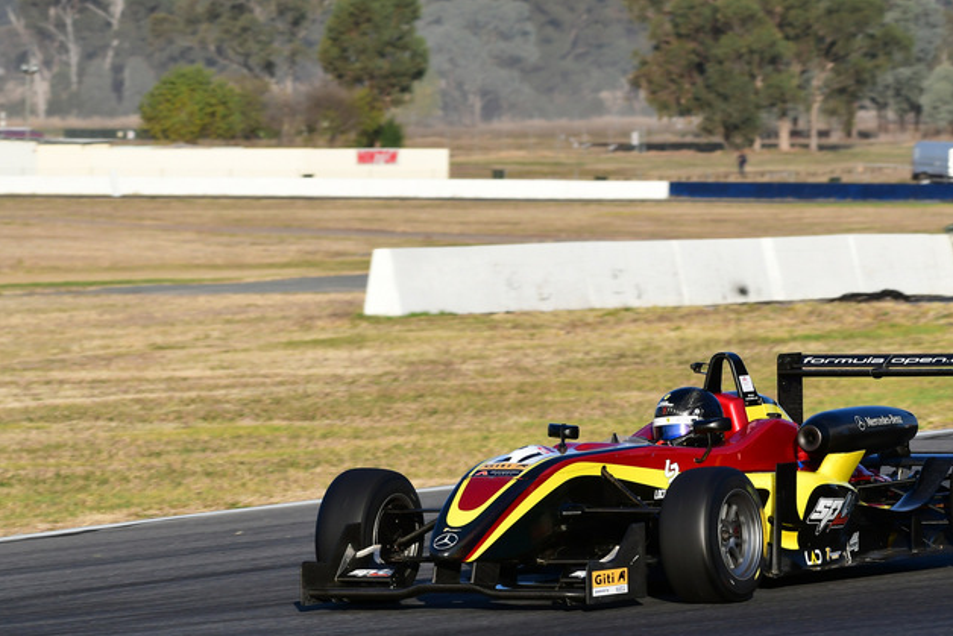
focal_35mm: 382
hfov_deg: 5.4
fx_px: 10114
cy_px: 342
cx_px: 605
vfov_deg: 3.6
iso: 500
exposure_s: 1/640
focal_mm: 200
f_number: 10
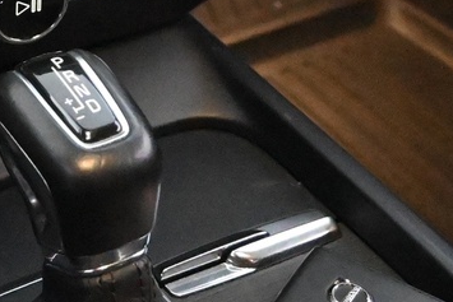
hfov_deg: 16.7
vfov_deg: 11.1
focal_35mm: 116
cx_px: -116
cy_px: -226
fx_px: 1464
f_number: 3.5
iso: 12800
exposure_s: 1/60
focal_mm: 17
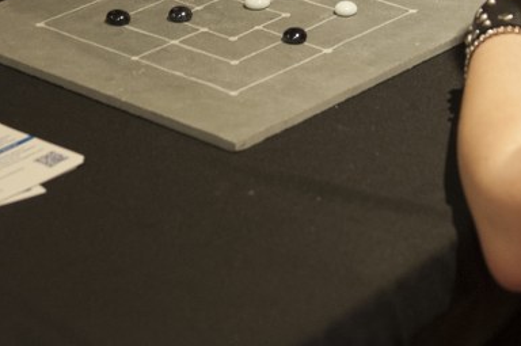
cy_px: -195
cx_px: 358
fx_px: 1720
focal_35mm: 119
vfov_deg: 11.0
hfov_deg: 17.2
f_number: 2.8
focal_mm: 38
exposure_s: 1/20
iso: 1000
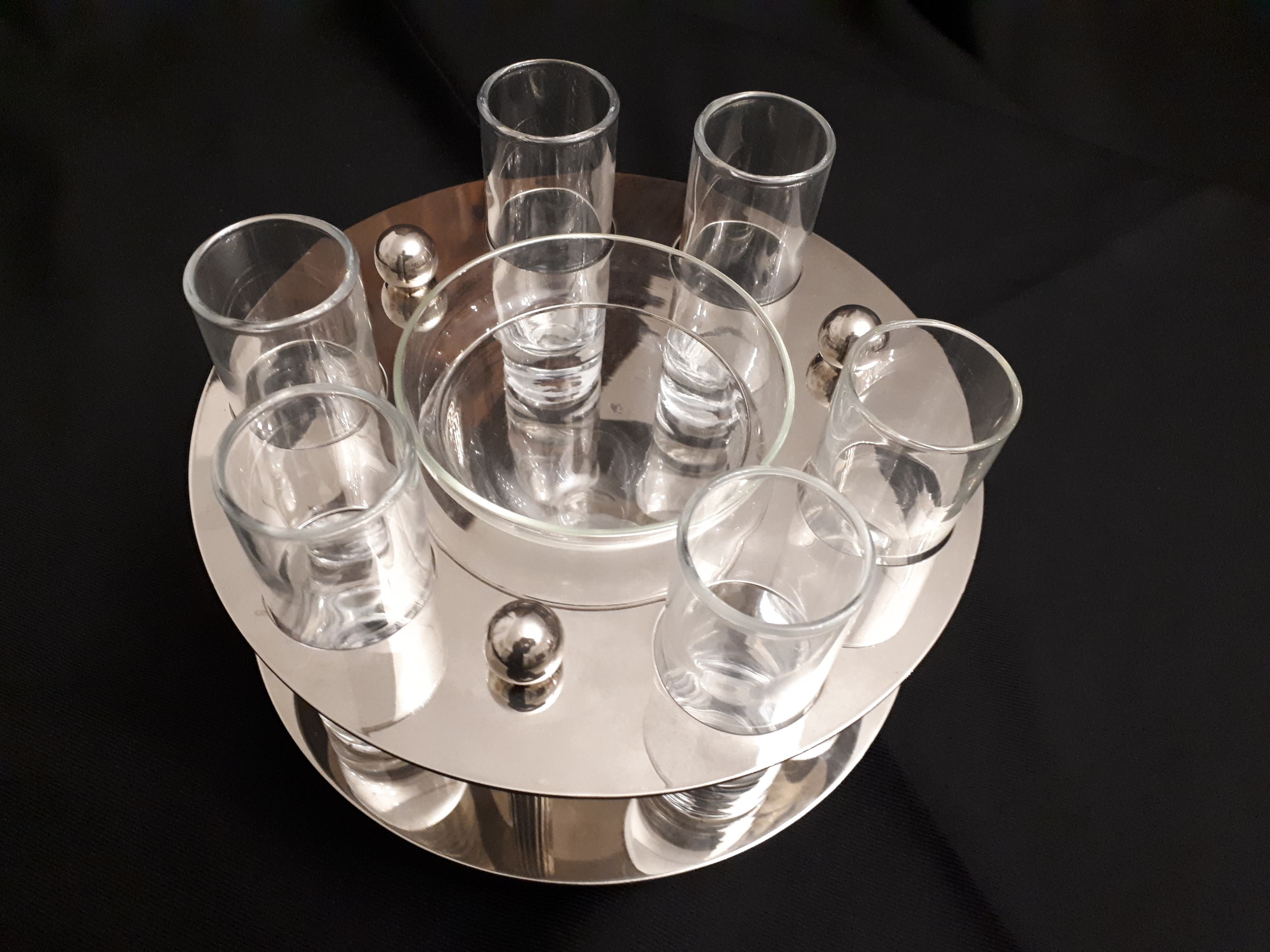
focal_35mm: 27
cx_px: 635
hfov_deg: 65.3
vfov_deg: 51.4
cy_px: 476
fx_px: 991
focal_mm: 3.6
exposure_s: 1/17
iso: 500
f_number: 1.9
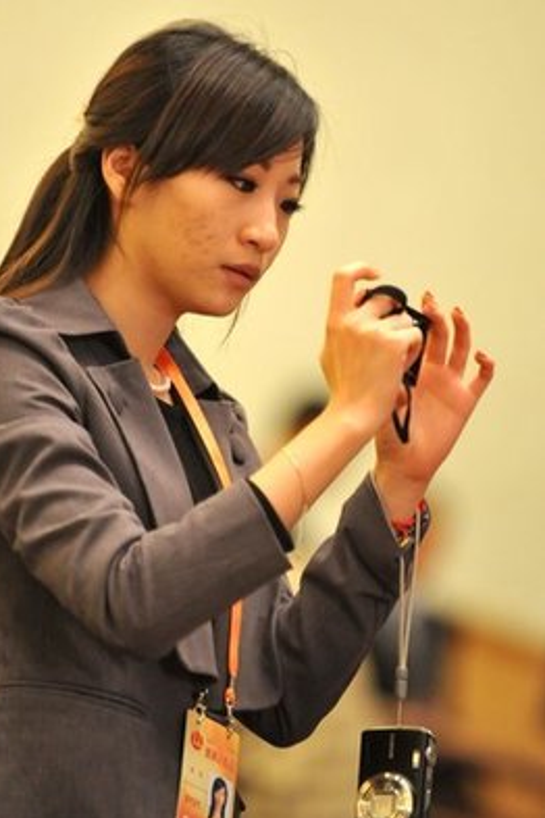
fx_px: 5609
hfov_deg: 5.6
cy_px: 403
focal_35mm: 247
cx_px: 211
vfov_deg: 8.3
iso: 3200
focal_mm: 200
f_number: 2.8
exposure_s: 1/160
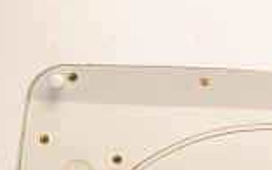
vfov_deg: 6.5
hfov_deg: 10.4
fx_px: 1445
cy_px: 339
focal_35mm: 195
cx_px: 400
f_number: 18
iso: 320
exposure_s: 1/125
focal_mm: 50
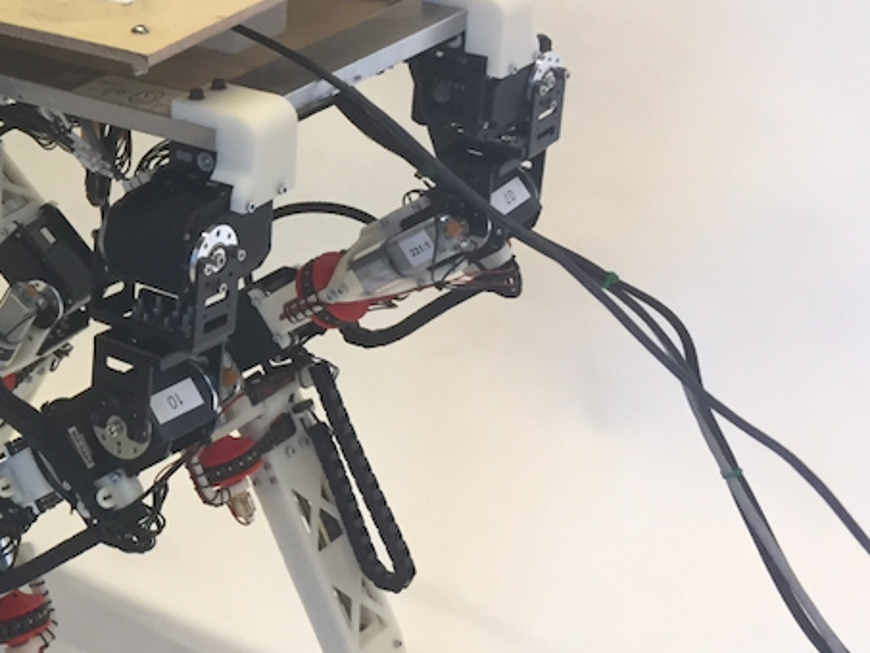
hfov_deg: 21.8
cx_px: -223
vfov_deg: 18.0
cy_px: 238
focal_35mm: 82
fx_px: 2061
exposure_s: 1/33
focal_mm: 4.15
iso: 100
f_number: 2.2
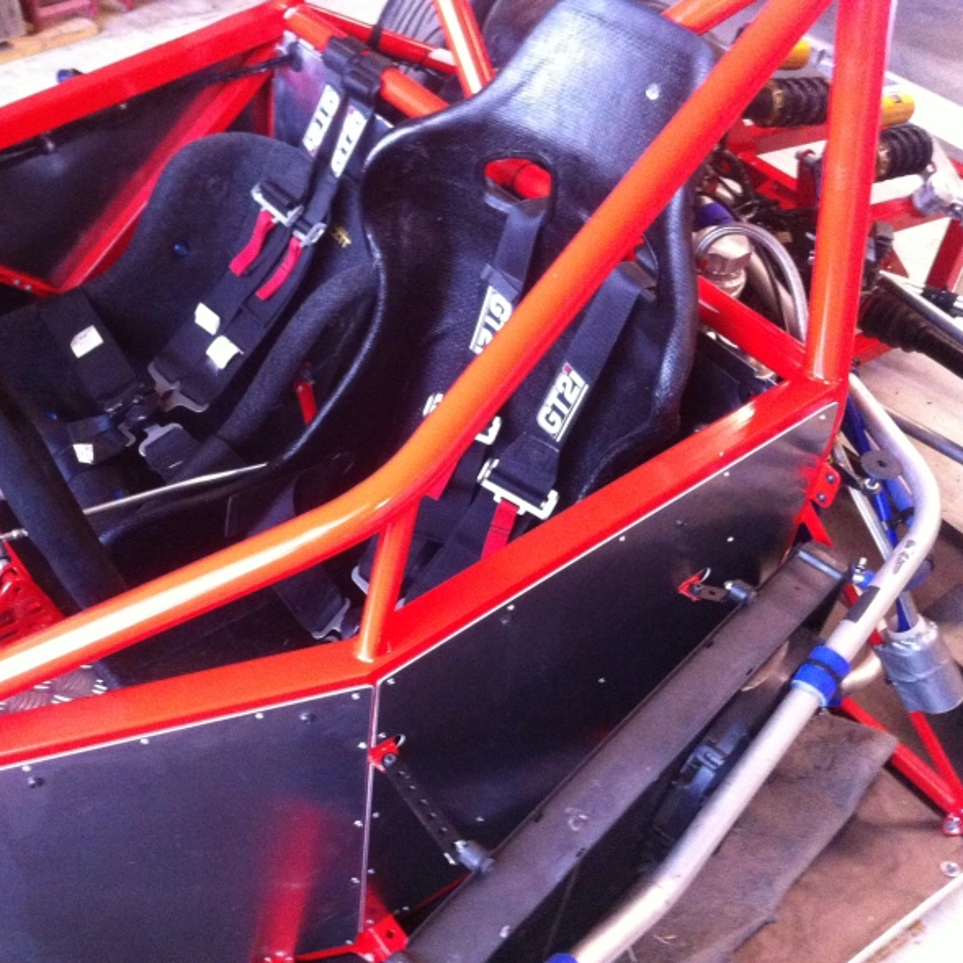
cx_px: 332
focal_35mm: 42
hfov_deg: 39.6
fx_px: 1322
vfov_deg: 40.0
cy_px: 479
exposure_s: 1/17
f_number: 2.8
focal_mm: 3.85
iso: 500
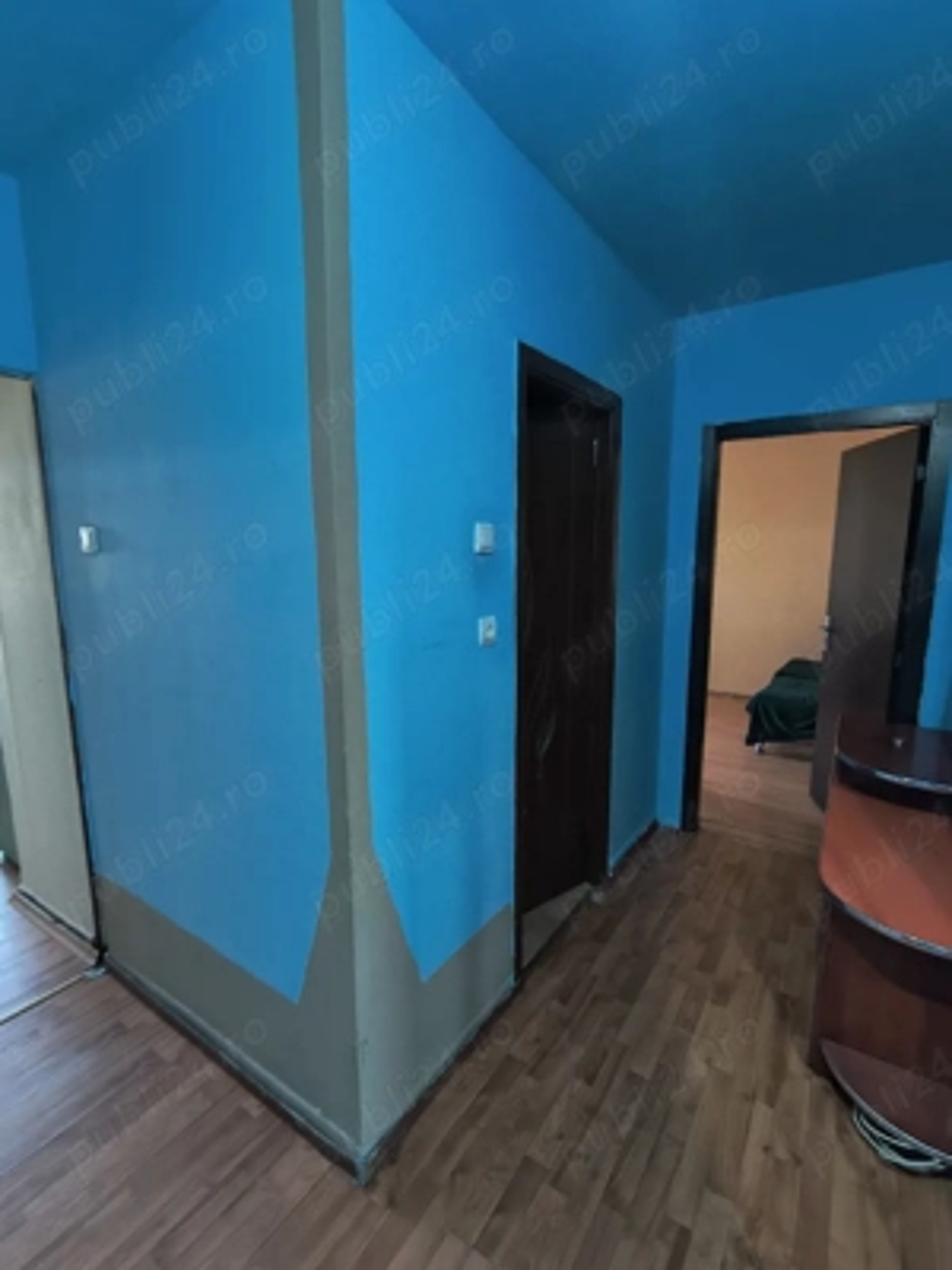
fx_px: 440
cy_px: 635
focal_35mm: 12
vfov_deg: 110.5
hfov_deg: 94.5
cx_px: 476
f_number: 2.2
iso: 1294
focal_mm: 2.13
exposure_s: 1/25
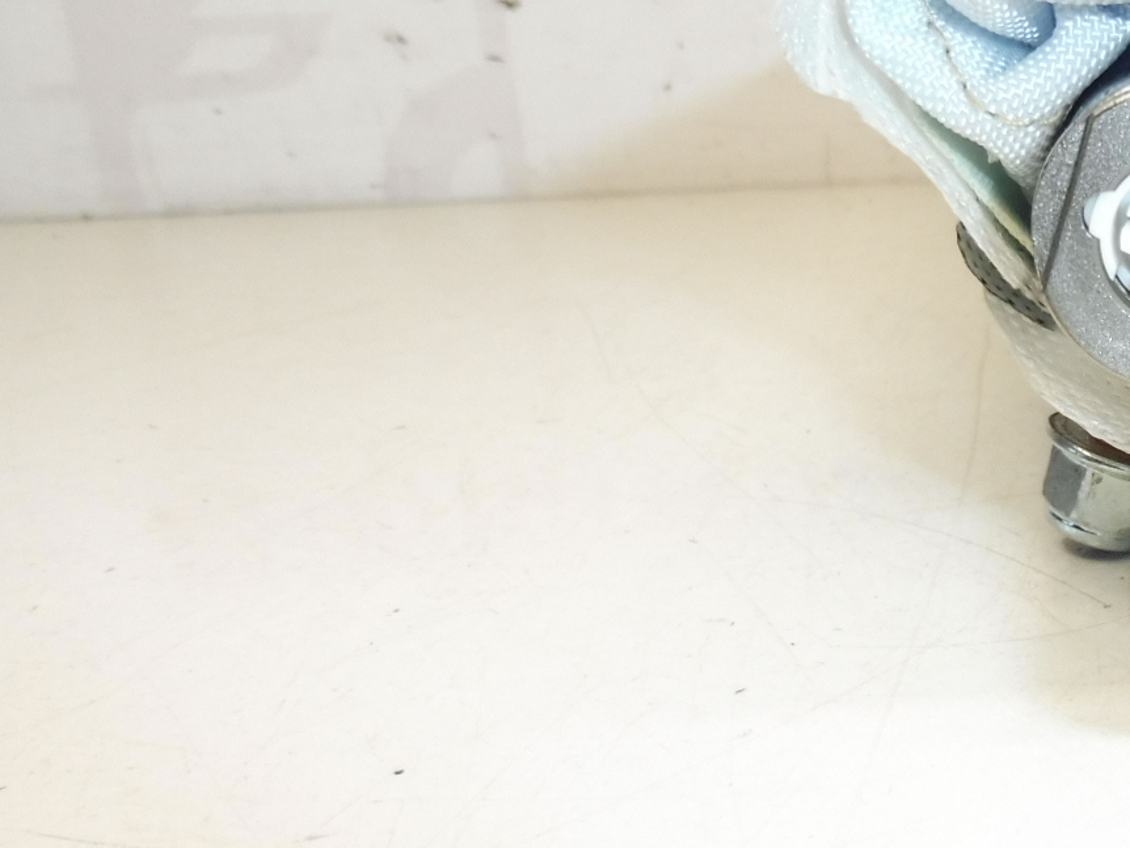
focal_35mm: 57
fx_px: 1861
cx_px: 1337
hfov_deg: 29.3
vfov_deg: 25.7
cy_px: 453
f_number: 3.5
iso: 200
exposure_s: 1/250
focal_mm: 4.3
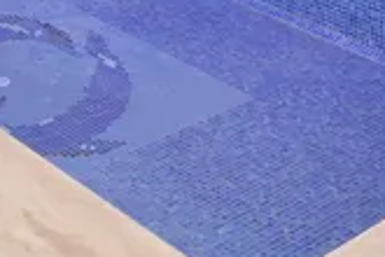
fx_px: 995
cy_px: -271
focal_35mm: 93
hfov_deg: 21.7
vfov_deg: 12.7
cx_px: 93
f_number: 5.6
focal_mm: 12
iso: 200
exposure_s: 1/125
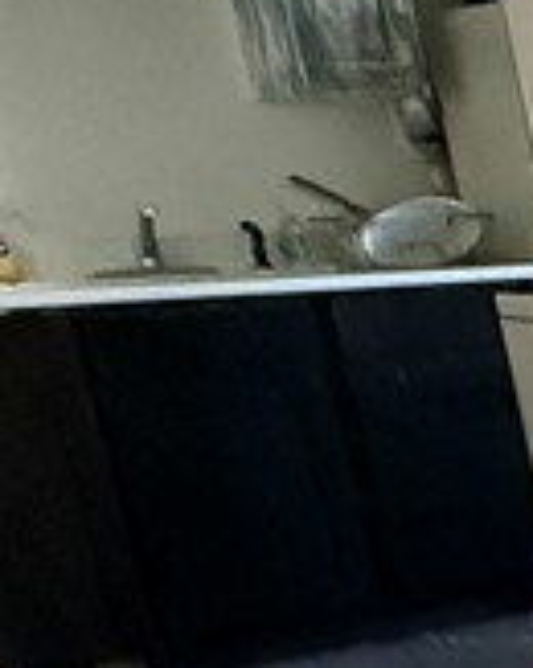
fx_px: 1699
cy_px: 693
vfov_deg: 21.4
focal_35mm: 86
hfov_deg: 11.3
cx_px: 1574
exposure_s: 1/60
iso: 640
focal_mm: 2.22
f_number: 2.2
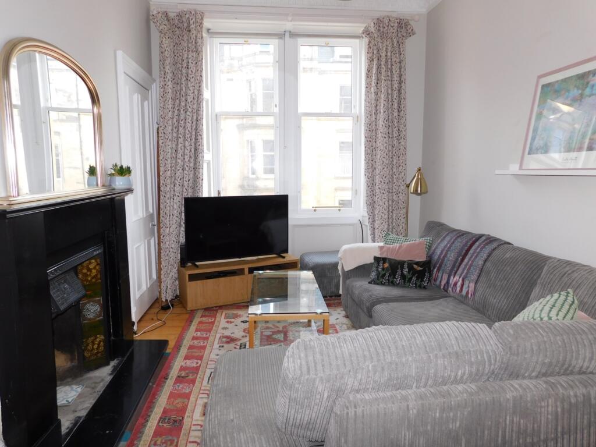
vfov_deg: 58.9
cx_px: 298
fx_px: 396
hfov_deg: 73.9
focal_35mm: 23
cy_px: 224
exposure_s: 1/50
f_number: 3
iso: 125
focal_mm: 4
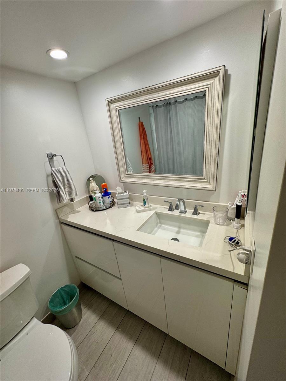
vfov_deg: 102.1
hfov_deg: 85.7
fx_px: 154
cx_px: 143
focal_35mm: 14
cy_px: 190
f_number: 2.2
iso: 100
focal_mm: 2.22
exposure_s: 1/120
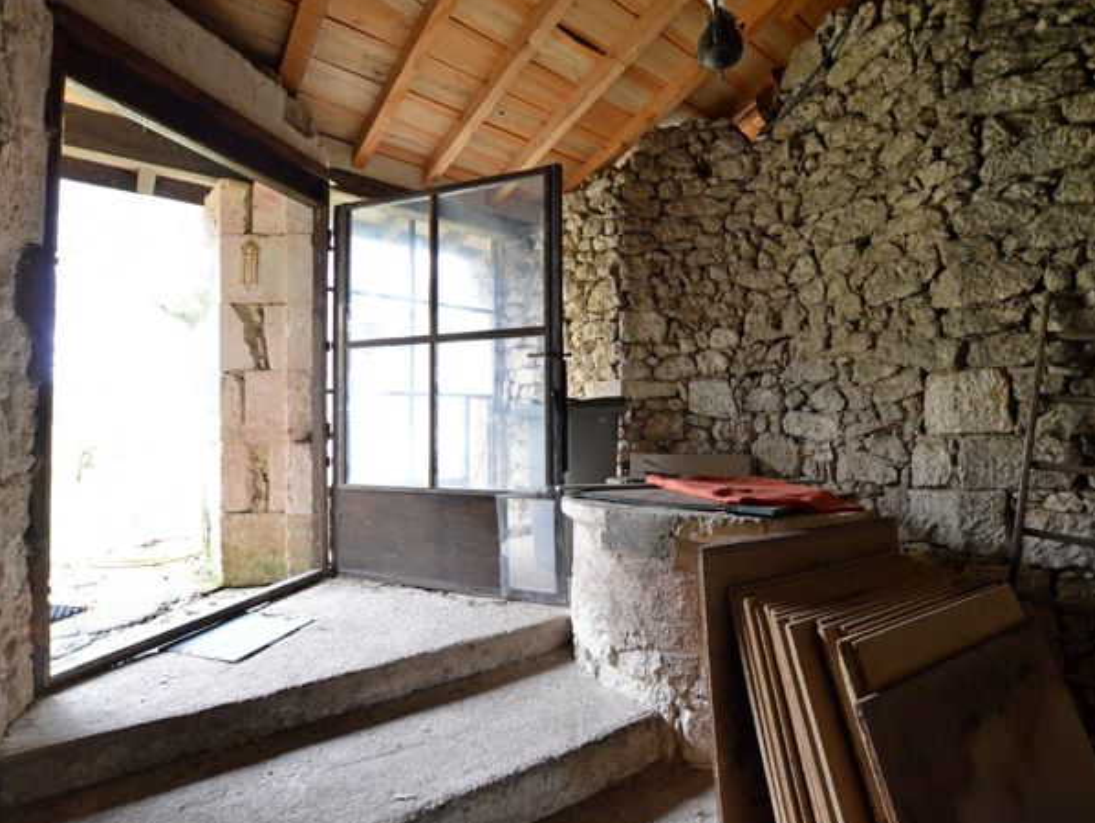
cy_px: 401
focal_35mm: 17
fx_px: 538
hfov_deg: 90.9
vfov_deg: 74.8
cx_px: 581
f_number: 3.5
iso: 1100
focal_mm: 10
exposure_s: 1/60
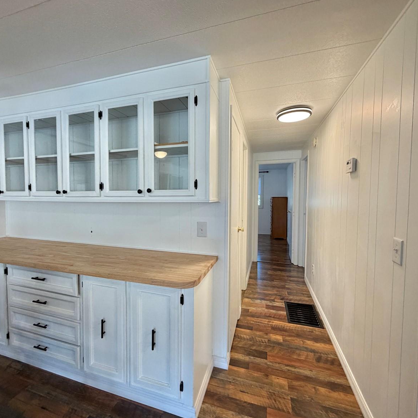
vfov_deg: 84.0
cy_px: 207
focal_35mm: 17
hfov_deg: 83.7
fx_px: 232
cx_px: 188
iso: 250
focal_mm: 2.22
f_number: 2.2
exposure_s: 1/120
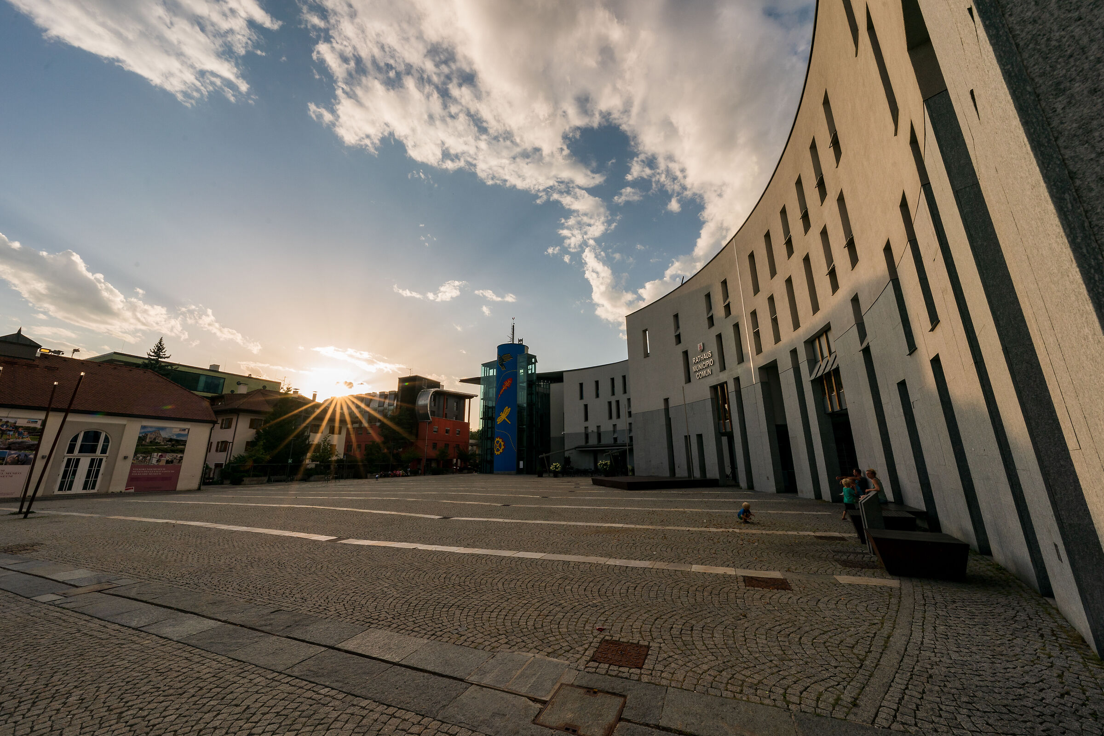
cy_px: 368
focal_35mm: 12
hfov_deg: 112.6
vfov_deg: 90.0
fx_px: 368
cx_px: 552
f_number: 18
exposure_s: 1/125
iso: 200
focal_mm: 12
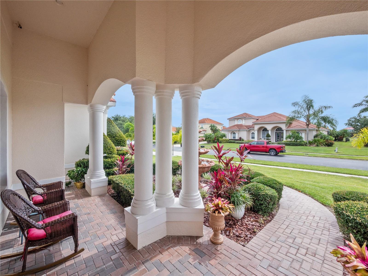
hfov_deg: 102.1
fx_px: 149
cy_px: 138
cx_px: 184
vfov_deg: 85.7
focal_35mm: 14
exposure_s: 1/400
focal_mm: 7
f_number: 7.1
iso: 200
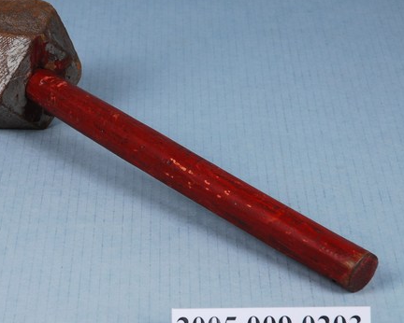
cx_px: 152
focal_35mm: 146
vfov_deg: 10.6
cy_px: 164
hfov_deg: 13.2
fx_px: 1746
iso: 100
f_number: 11
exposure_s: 1/160
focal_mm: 70
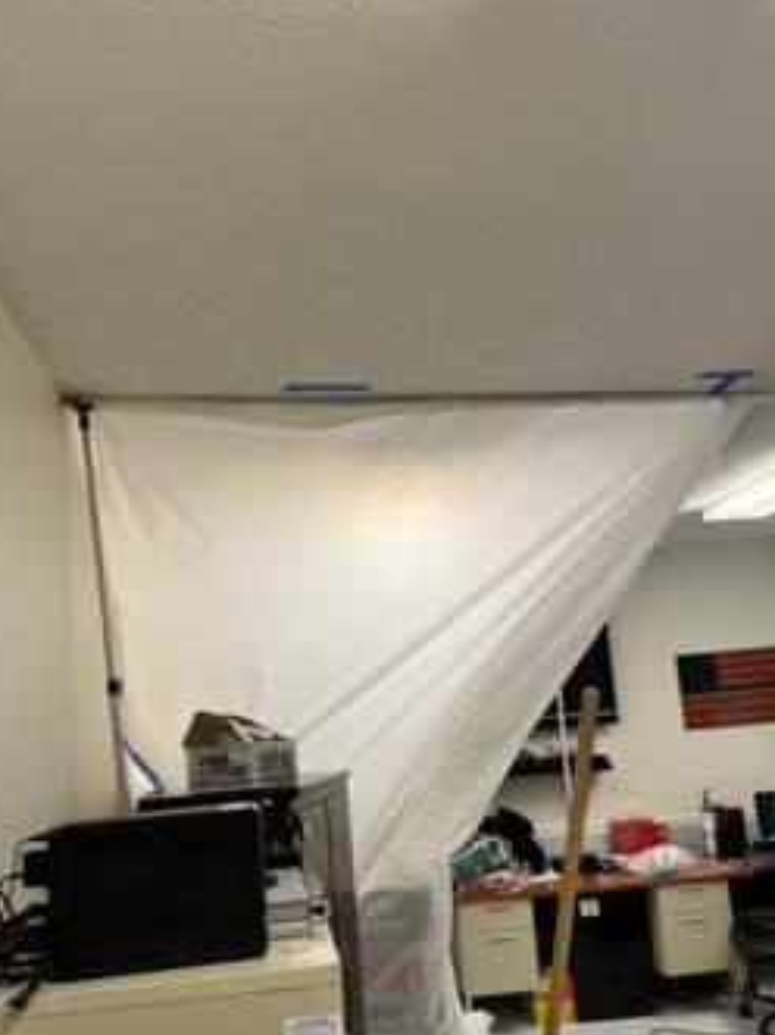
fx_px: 866
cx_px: 347
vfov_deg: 61.2
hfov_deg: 48.1
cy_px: 616
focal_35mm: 29
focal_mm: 6.76
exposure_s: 1/120
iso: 100
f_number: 1.78
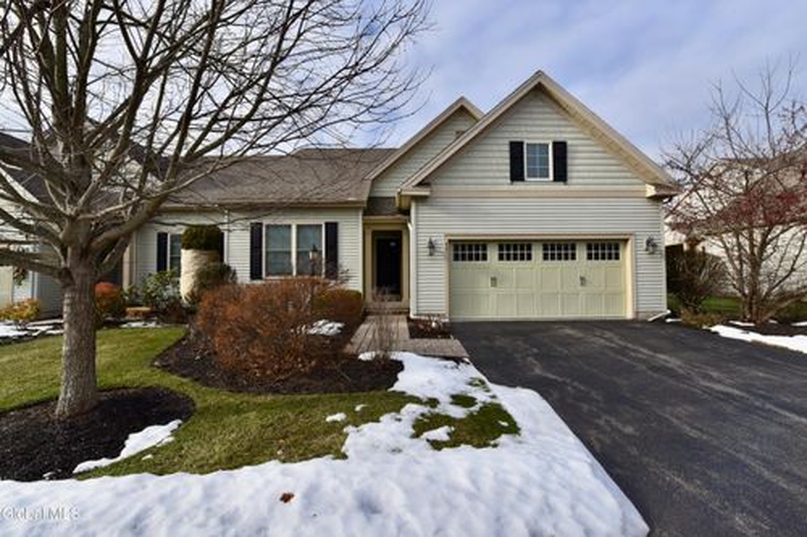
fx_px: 314
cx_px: 404
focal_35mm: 14
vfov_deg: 81.2
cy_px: 268
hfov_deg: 104.3
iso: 800
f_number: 13
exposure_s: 1/640
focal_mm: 14
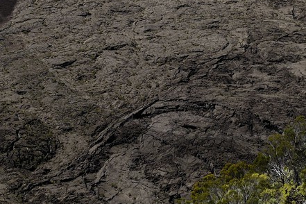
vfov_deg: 14.5
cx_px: 222
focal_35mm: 87
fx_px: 739
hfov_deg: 23.2
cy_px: -117
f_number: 14
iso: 200
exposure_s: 1/160
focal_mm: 24
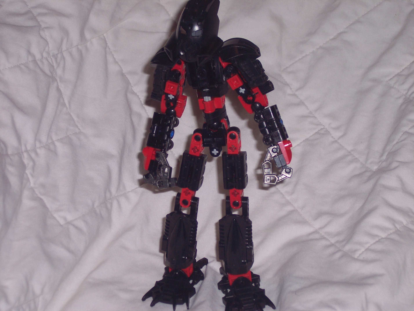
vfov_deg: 14.2
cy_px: 156
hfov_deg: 18.9
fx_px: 1244
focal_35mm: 104
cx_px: 207
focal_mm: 21.3
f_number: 4.8
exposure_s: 1/125
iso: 100
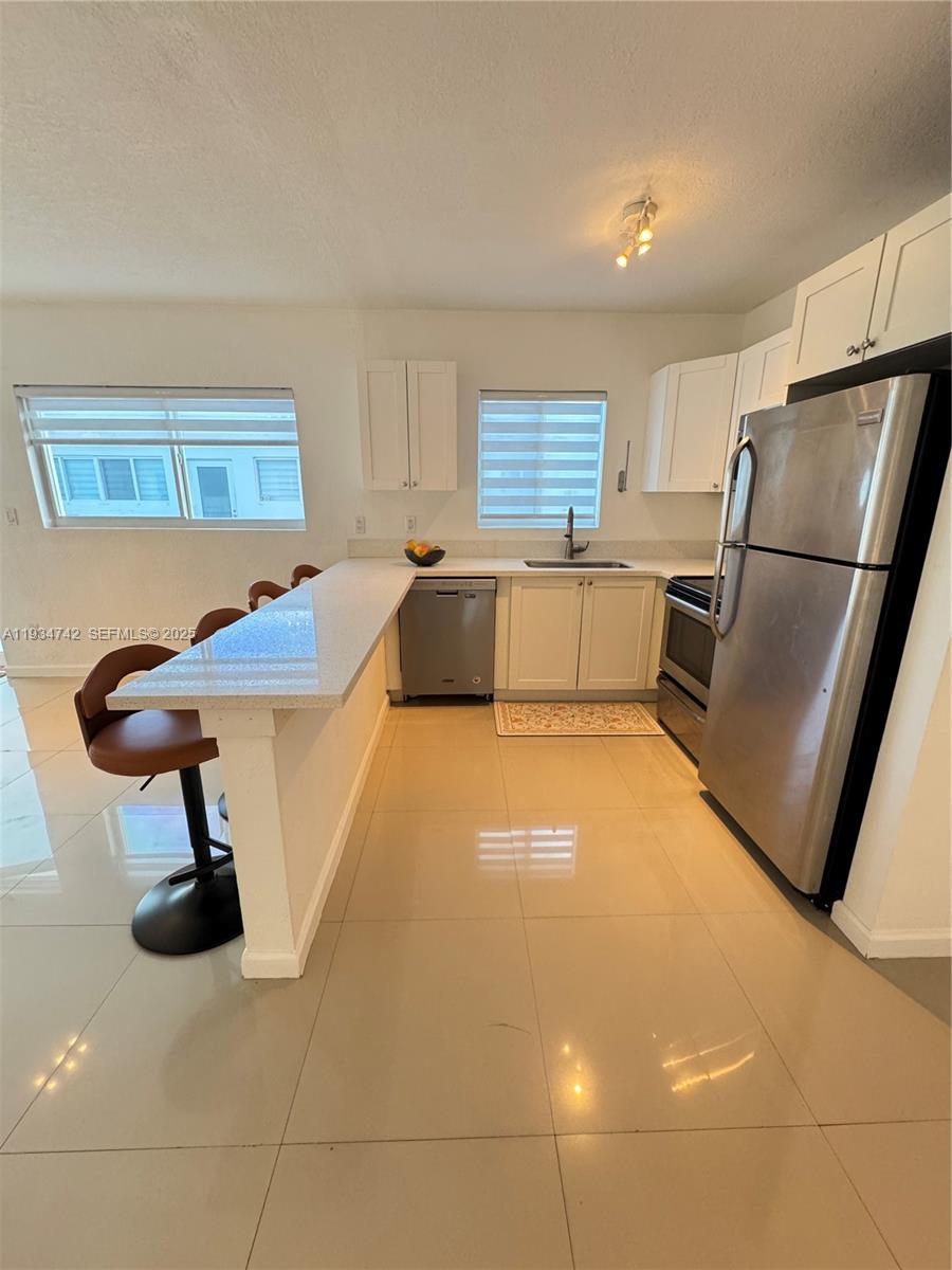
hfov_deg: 85.7
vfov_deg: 102.1
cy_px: 635
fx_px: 513
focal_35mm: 14
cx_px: 476
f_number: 2.2
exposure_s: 1/60
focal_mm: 2.22
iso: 400
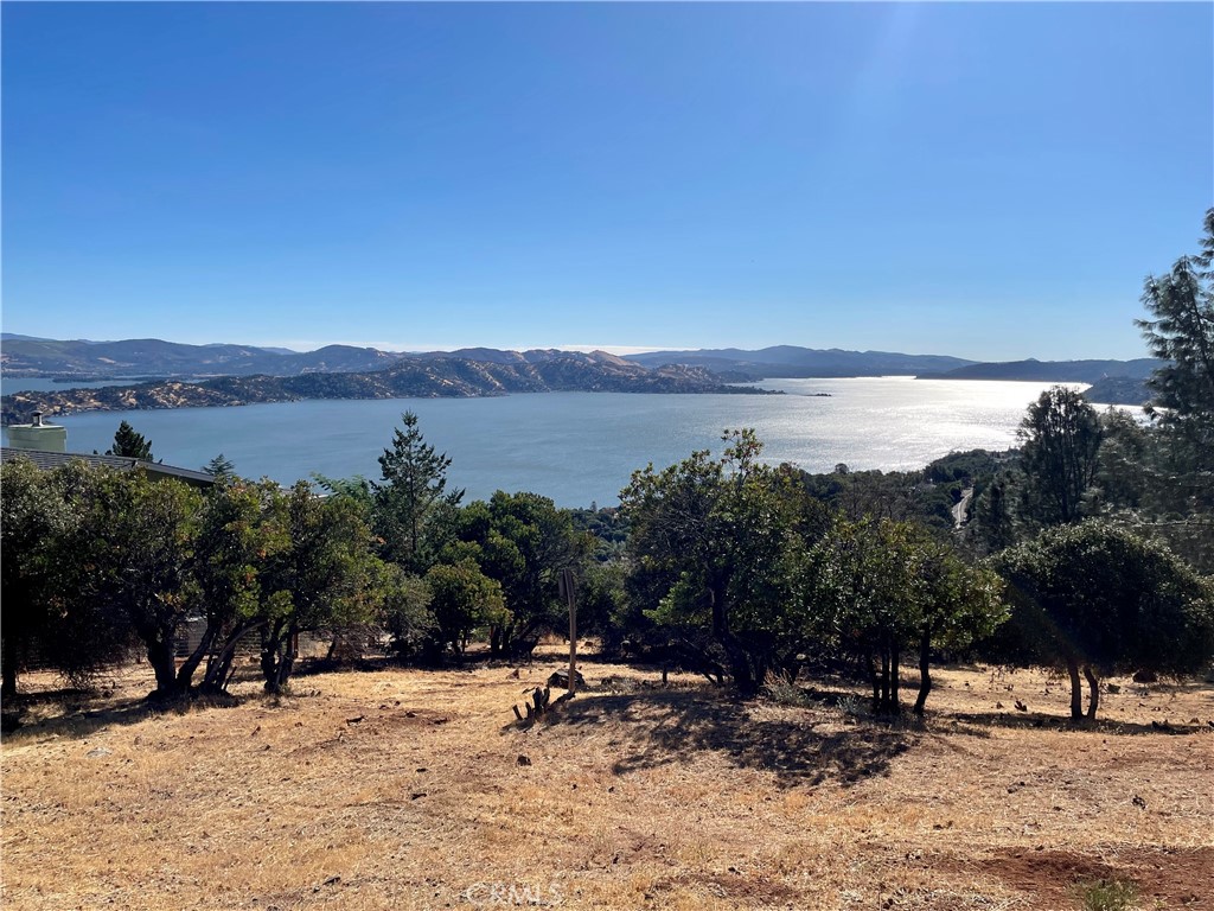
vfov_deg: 53.1
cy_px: 456
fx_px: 912
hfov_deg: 67.3
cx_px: 607
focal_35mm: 26
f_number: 1.6
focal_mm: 4.2
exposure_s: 1/8403
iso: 50
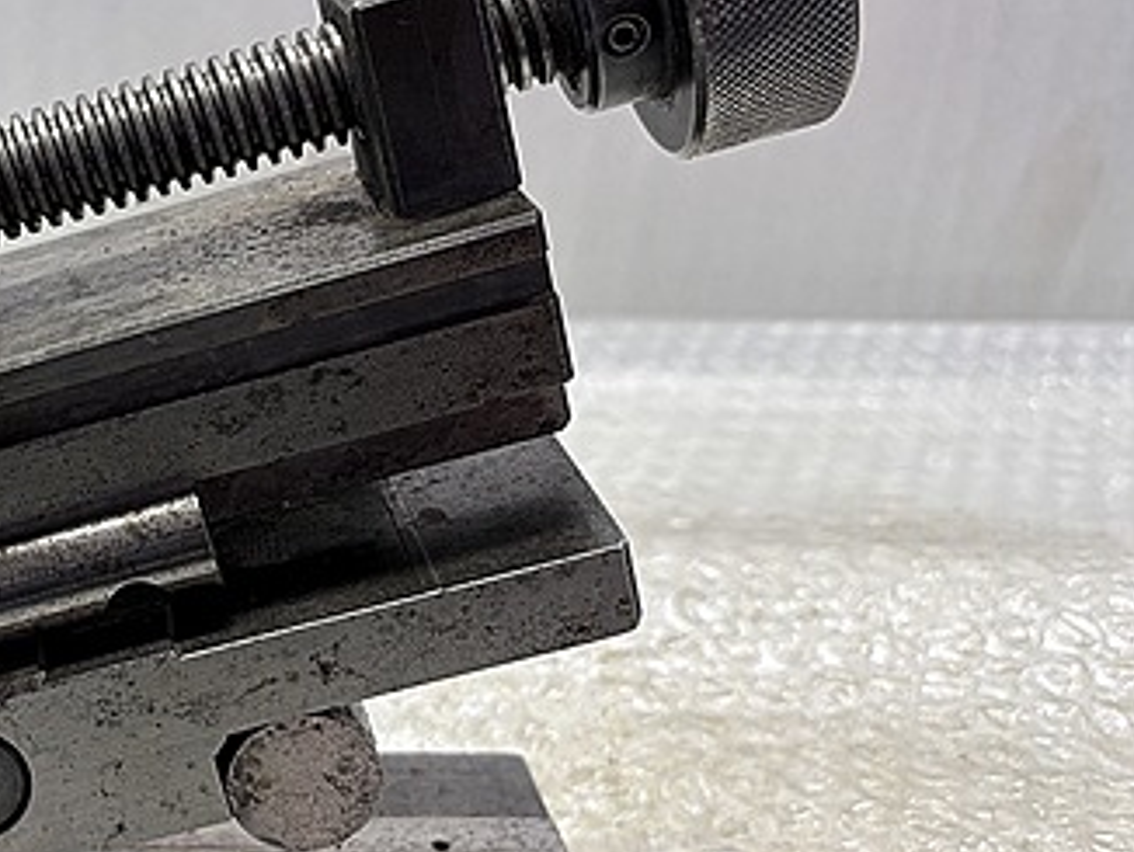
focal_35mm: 51
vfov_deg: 28.6
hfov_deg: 35.1
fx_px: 1672
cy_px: 383
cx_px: 90
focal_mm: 5.96
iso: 40
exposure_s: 1/122
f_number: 1.6
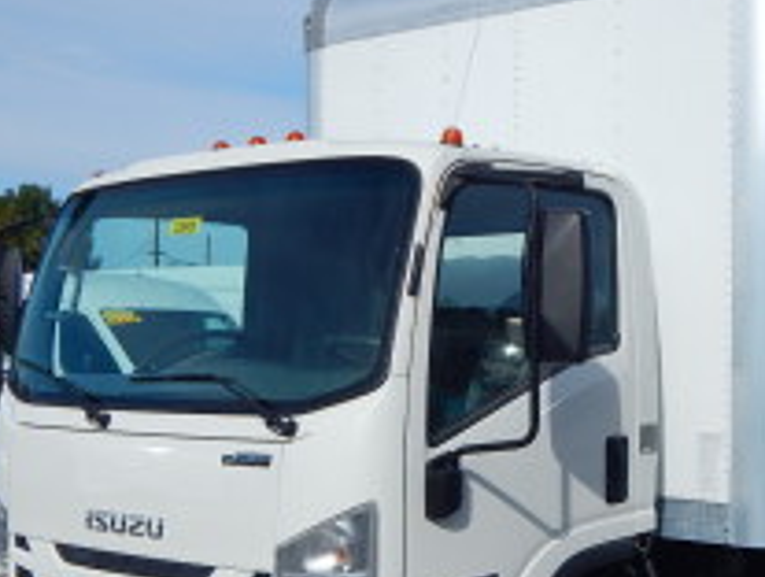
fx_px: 1284
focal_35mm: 58
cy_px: 361
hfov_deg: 32.5
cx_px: 580
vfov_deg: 25.2
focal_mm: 5.6
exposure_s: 1/1000
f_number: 6.5
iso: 125
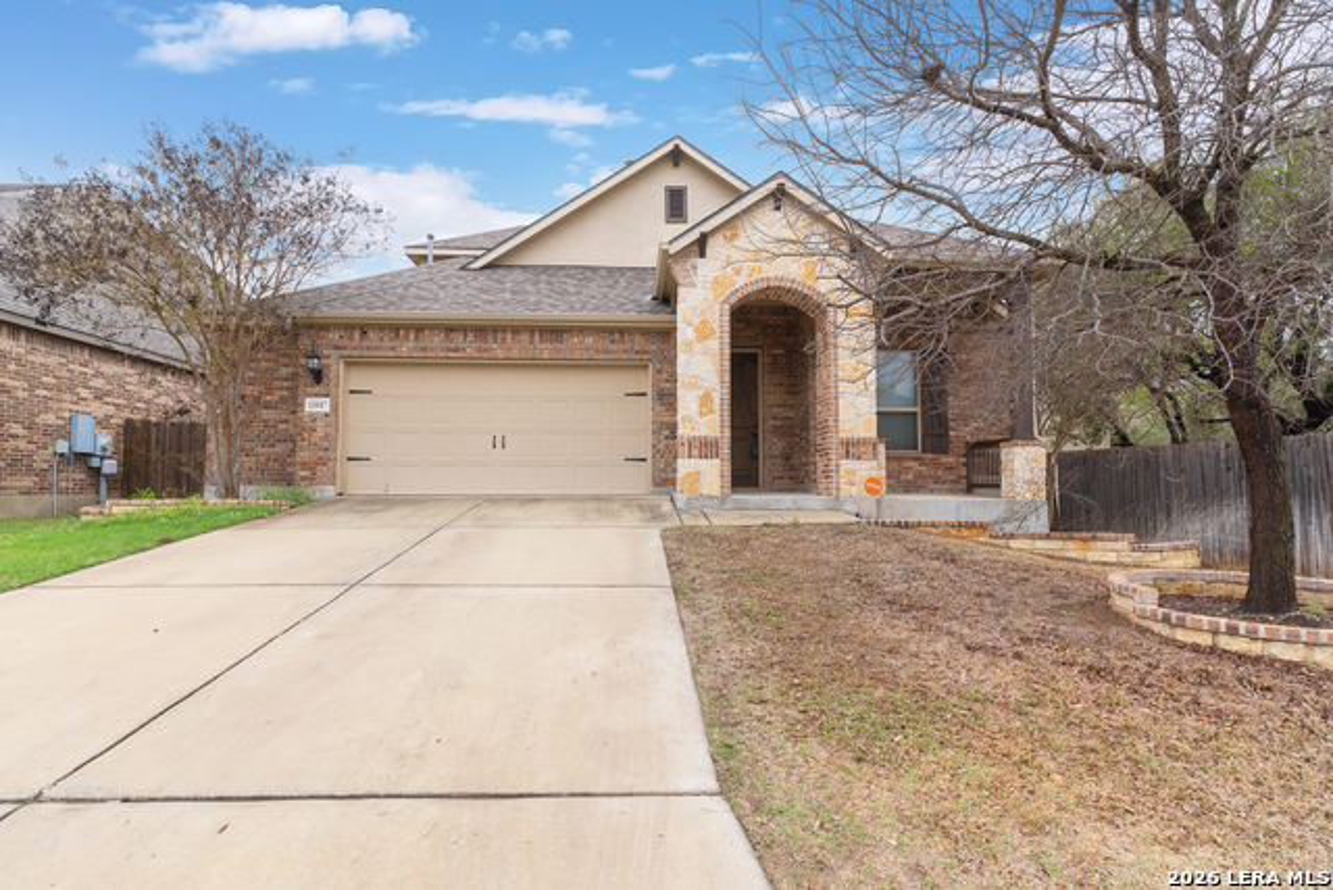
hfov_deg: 95.0
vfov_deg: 72.1
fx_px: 611
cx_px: 666
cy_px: 445
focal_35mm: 16
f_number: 9
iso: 200
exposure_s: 1/160
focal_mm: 11
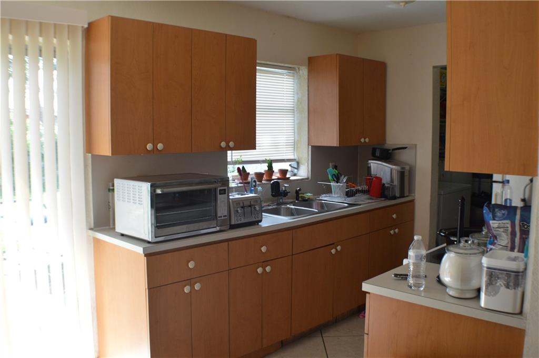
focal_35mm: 42
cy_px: 179
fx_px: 628
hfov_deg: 46.5
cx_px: 270
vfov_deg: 31.8
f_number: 4.5
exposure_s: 1/80
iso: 400
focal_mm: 28
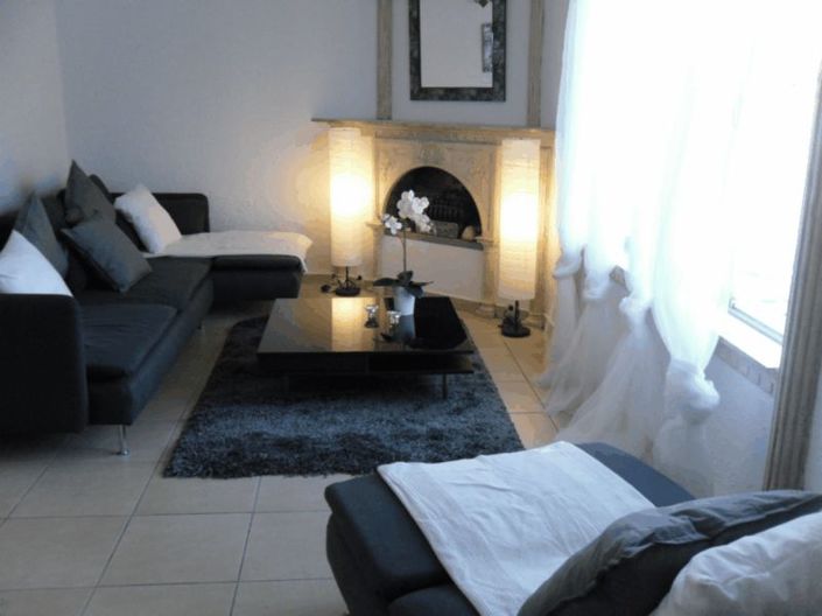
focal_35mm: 35
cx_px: 411
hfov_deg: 52.6
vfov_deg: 40.7
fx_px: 831
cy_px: 308
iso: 400
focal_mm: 6.3
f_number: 3.5
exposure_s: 1/45
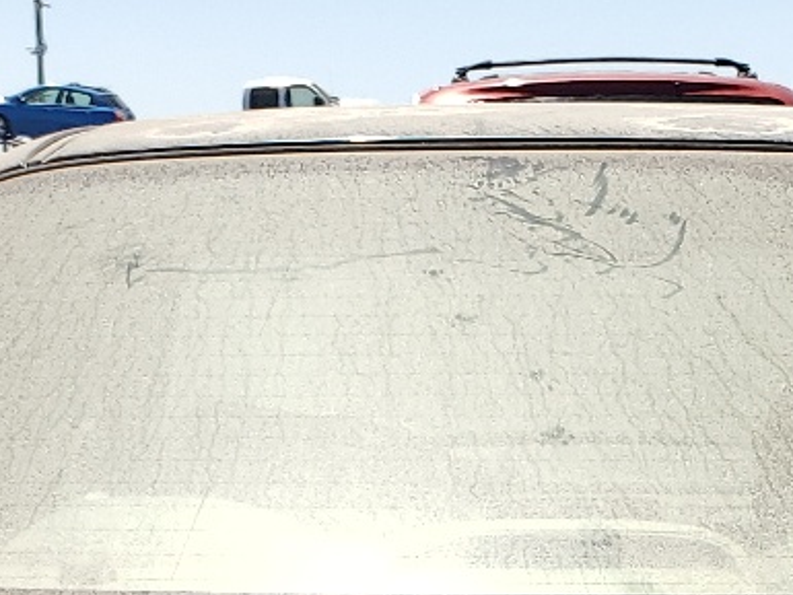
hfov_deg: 18.1
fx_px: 2475
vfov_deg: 12.3
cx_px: 560
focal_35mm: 108
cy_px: 1136
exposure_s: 1/2500
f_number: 1.5
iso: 50
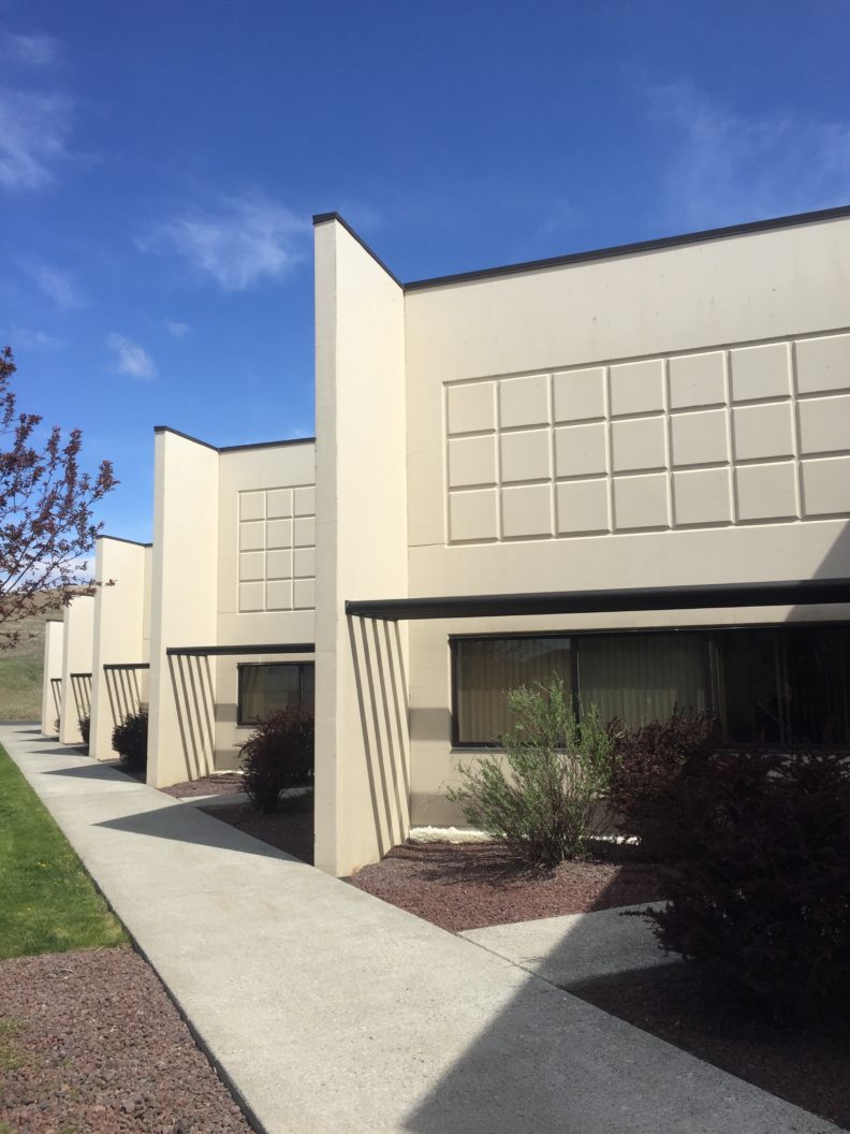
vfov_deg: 61.7
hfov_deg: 48.2
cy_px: 567
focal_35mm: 29
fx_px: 949
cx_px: 425
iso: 32
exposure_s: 1/2198
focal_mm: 4.15
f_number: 2.2
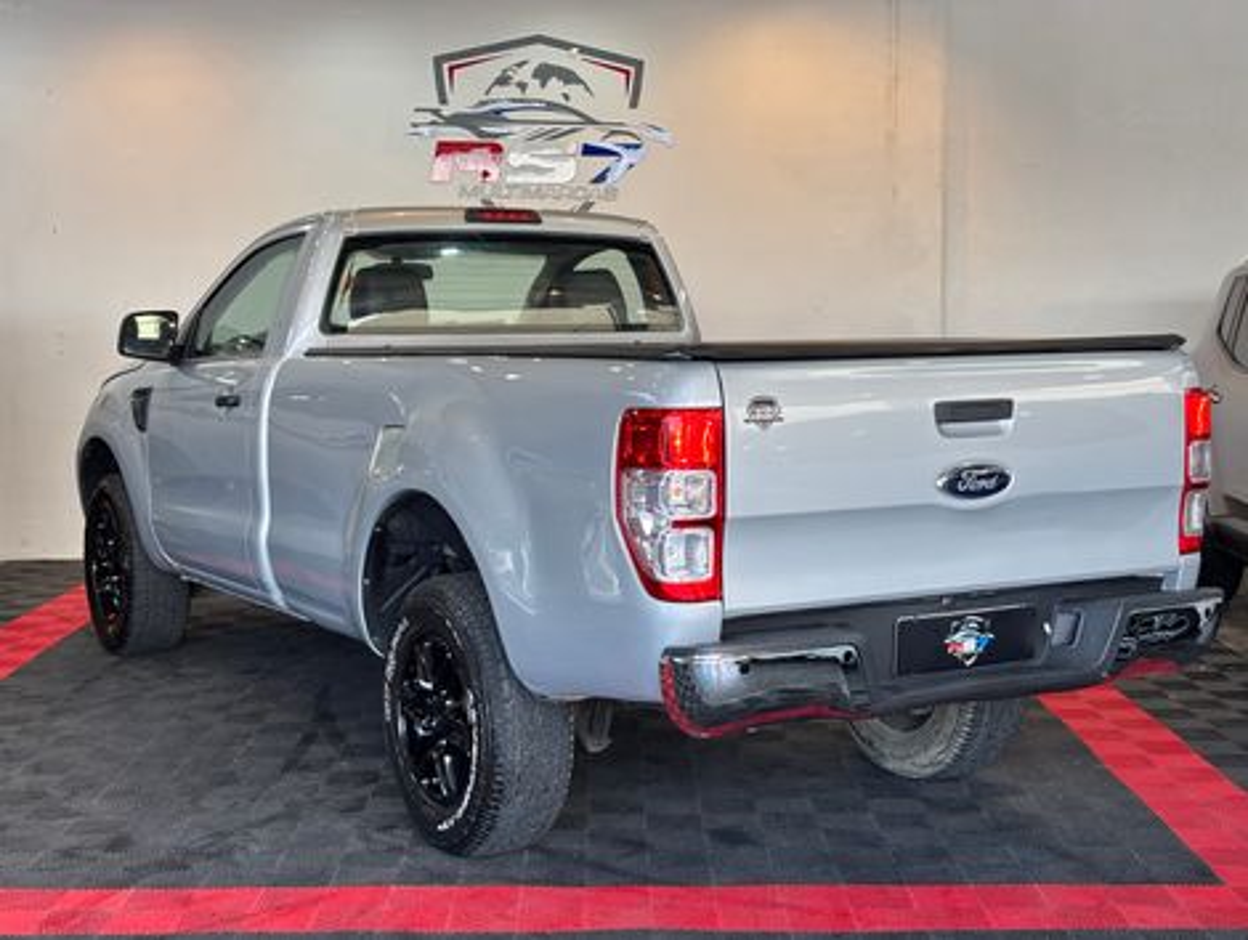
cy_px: 470
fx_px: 1878
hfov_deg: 36.8
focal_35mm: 52
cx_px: 624
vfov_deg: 28.1
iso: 32
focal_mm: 5.96
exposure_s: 1/181
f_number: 1.6
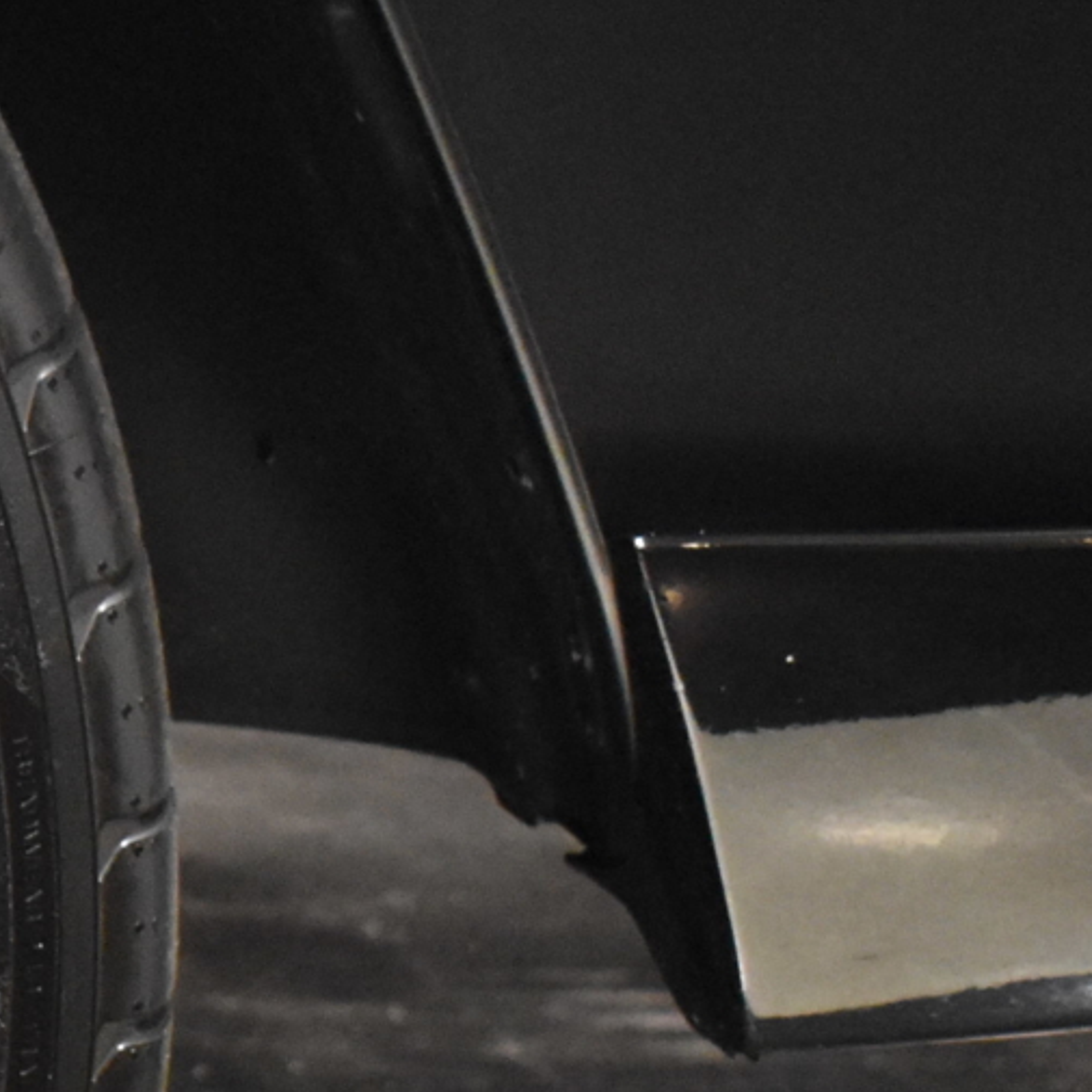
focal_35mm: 207
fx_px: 7388
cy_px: 922
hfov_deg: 7.8
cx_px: -1667
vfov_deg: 8.4
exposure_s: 1/50
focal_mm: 32
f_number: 4.5
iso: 3600
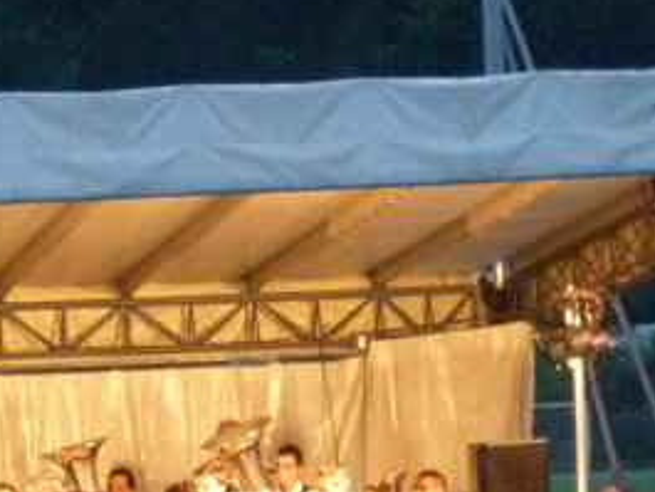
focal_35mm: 202
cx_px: 62
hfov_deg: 9.7
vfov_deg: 7.3
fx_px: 3824
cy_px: 608
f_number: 4.3
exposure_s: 1/25
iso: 800
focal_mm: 12
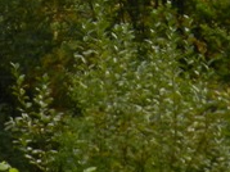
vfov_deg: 5.4
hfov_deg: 7.5
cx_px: 12
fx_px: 1746
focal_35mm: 263
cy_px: -316
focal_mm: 8.1
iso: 160
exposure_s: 1/400
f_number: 4.2
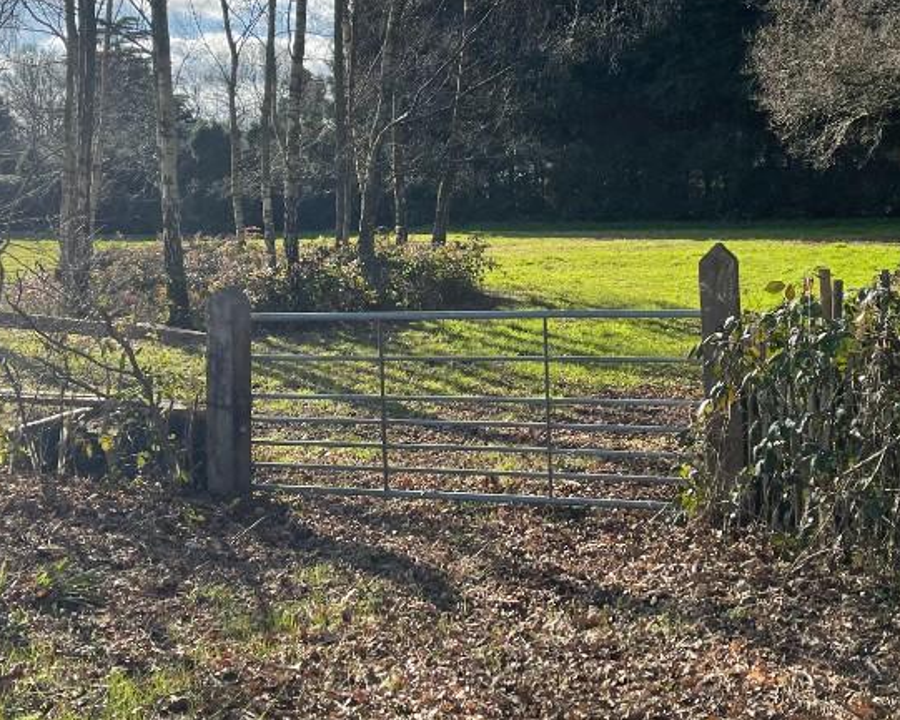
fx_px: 1279
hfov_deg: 38.8
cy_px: 251
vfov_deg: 31.3
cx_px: 436
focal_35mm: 48
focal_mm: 5.1
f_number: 1.6
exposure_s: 1/2924
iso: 32
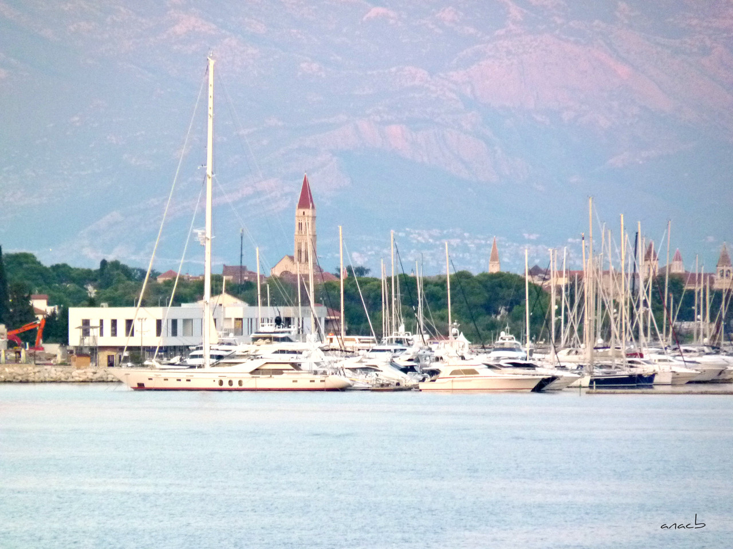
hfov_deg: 4.2
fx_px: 10016
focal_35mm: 473
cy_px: 274
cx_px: 366
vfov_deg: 3.1
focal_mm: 84.2
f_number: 4.4
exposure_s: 1/80
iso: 400
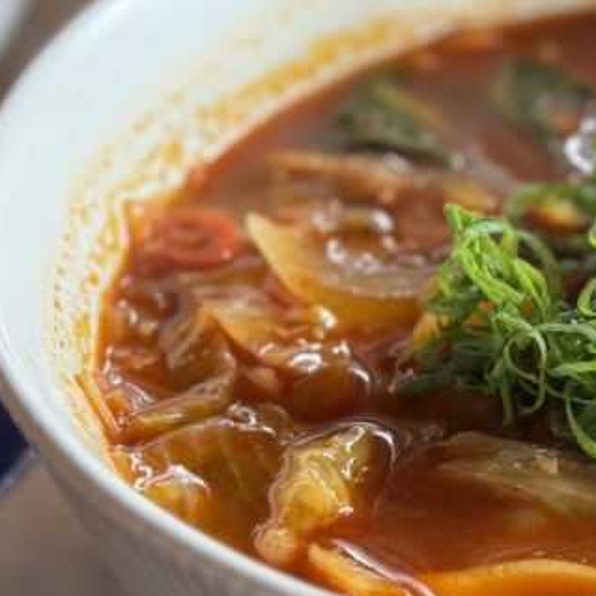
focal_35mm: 136
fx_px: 2649
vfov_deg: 12.8
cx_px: 742
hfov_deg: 12.5
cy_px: 353
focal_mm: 6.76
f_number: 1.78
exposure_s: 1/60
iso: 160
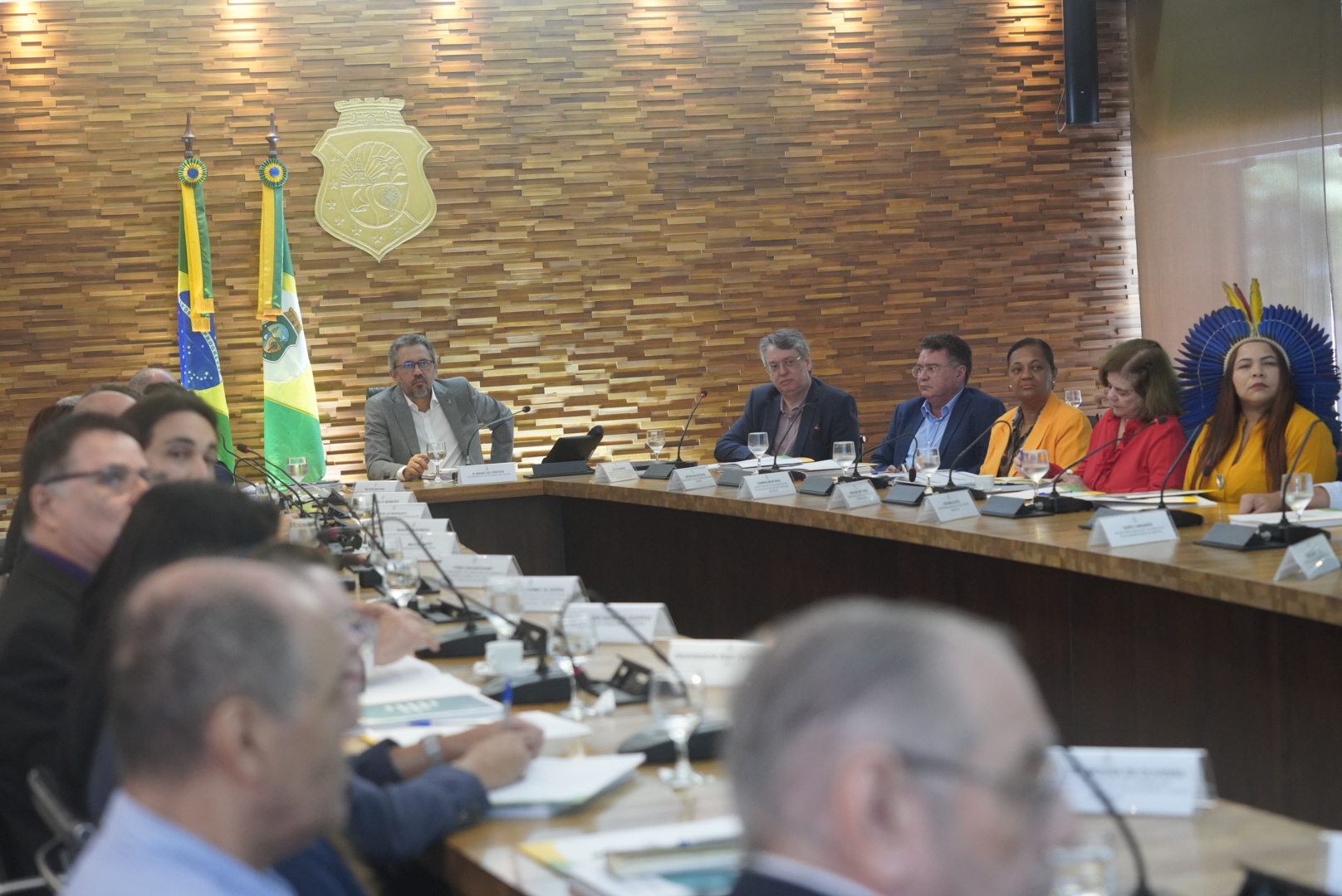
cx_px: 671
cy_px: 448
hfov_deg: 28.8
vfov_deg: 19.5
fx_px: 2611
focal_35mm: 70
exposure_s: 1/200
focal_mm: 70
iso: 5000
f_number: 4
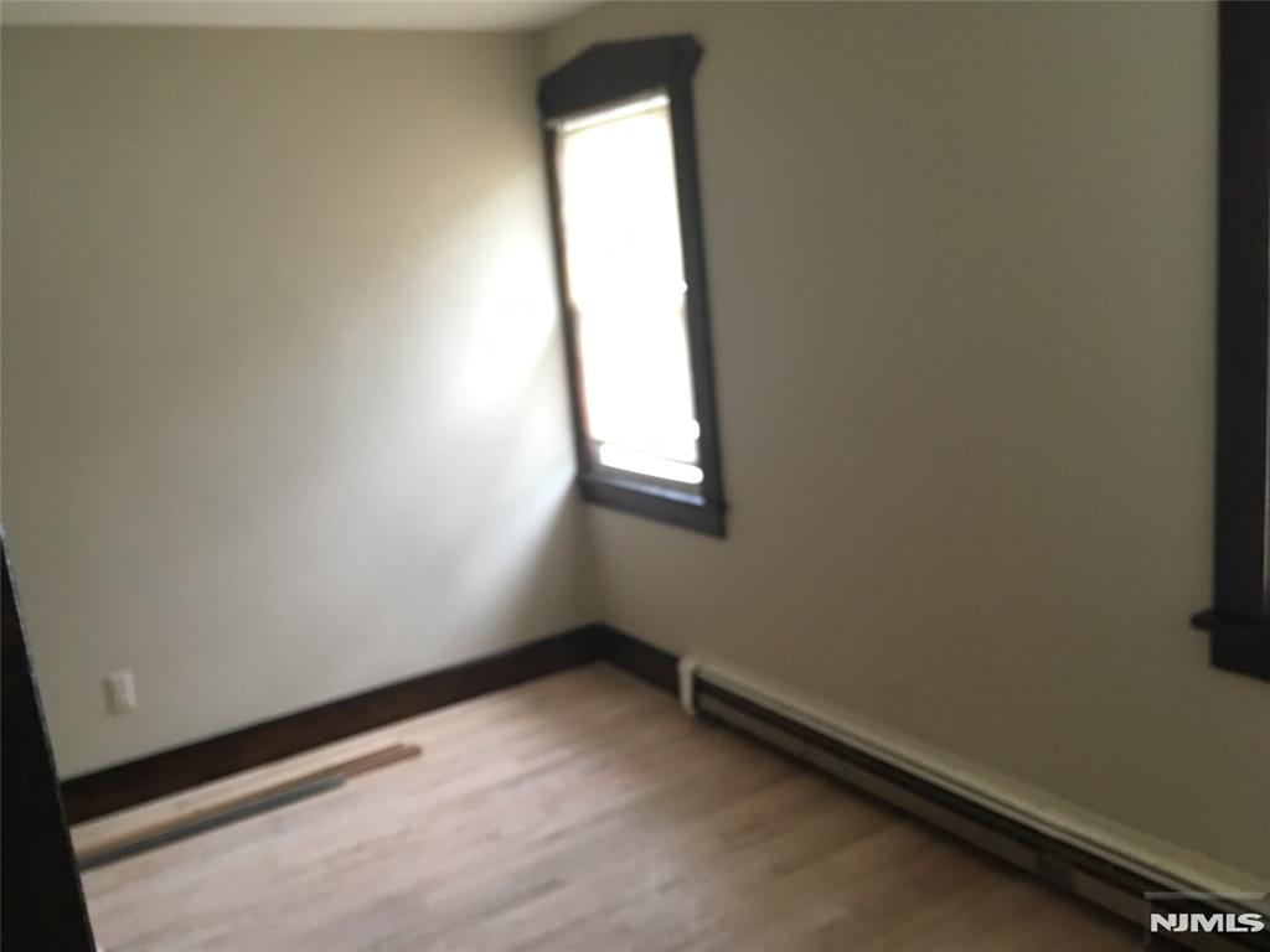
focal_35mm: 29
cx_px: 635
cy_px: 476
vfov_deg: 48.2
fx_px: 1064
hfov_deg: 61.7
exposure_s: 1/30
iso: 125
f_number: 2.2
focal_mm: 4.15
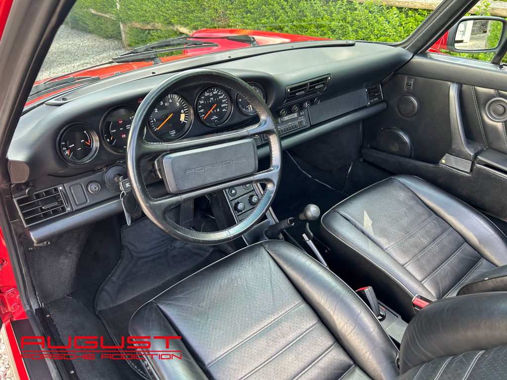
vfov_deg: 53.1
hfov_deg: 67.3
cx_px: 254
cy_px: 190
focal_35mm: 26
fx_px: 381
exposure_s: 1/121
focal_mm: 5.7
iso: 50
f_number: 1.5
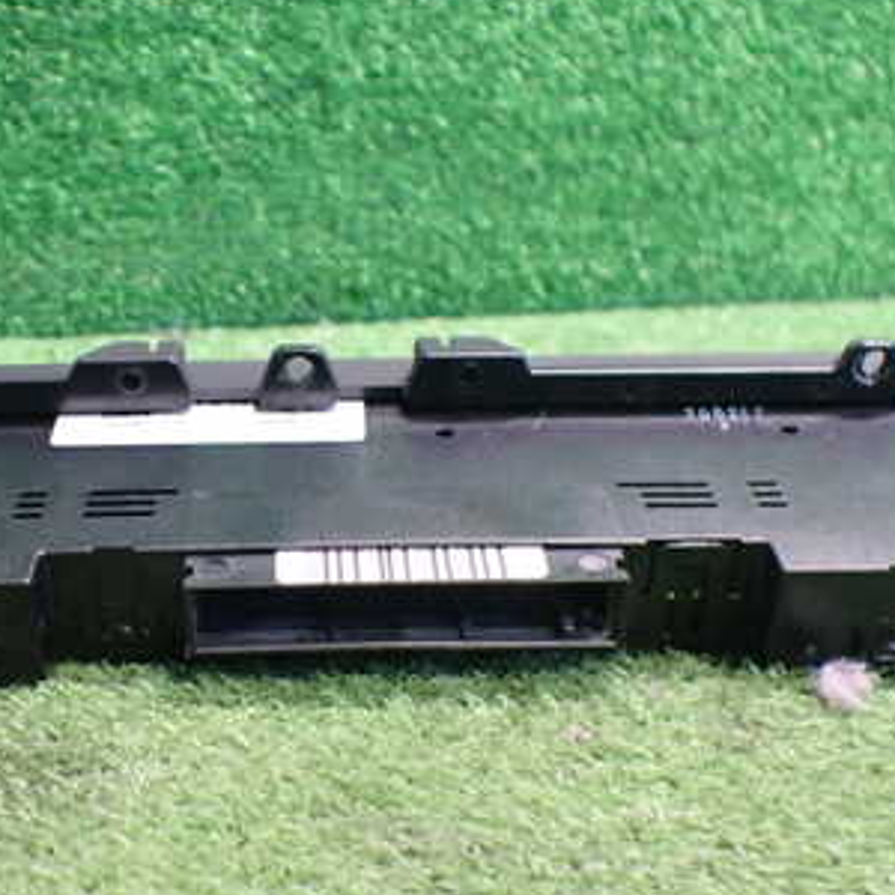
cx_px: 304
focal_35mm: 53
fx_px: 1550
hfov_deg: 32.0
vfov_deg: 32.1
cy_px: 534
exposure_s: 1/30
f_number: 2.3
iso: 800
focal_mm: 5.4
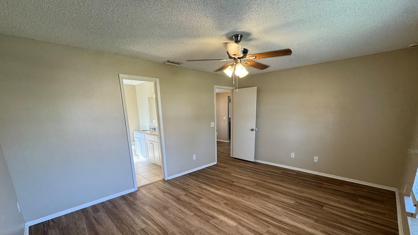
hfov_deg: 99.3
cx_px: 214
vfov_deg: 65.8
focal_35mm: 16
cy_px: 151
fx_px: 177
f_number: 2.2
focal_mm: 2.22
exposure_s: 1/120
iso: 200
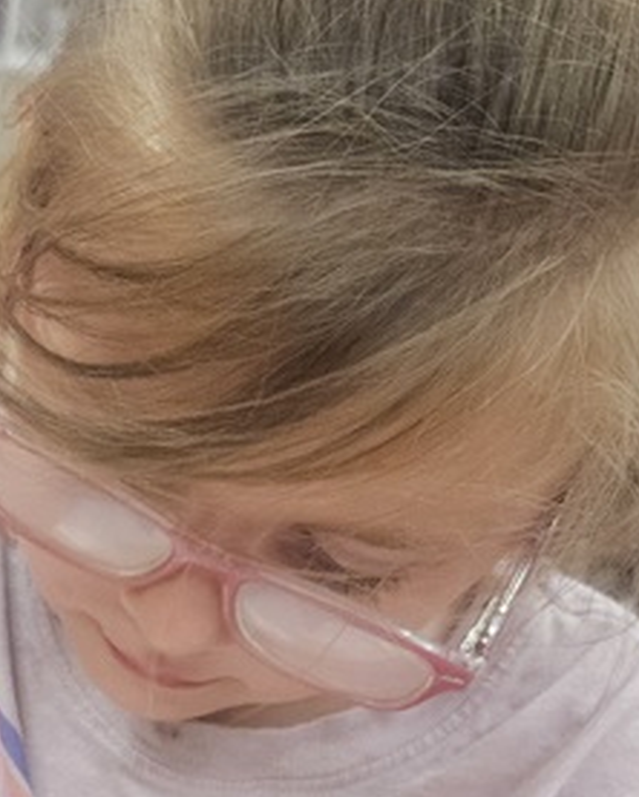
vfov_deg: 20.7
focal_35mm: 83
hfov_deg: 18.0
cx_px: -14
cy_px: 1079
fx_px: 1960
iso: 640
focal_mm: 5.4
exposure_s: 1/120
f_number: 1.8
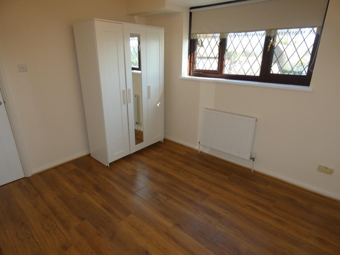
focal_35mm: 20
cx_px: 170
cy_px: 128
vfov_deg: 66.0
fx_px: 196
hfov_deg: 81.7
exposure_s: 1/60
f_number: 2.8
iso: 80
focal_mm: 3.6
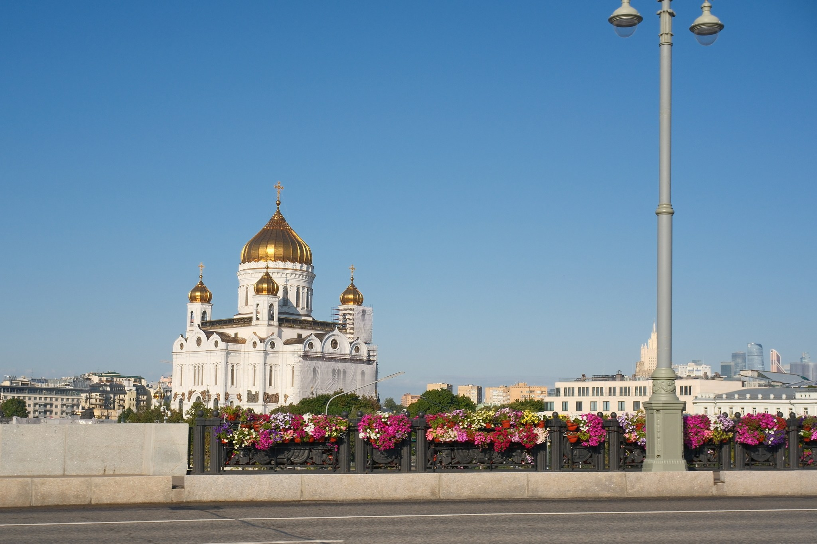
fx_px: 930
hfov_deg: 47.4
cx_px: 408
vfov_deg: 32.6
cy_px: 272
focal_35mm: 41
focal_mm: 27
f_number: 9
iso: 320
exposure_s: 1/850
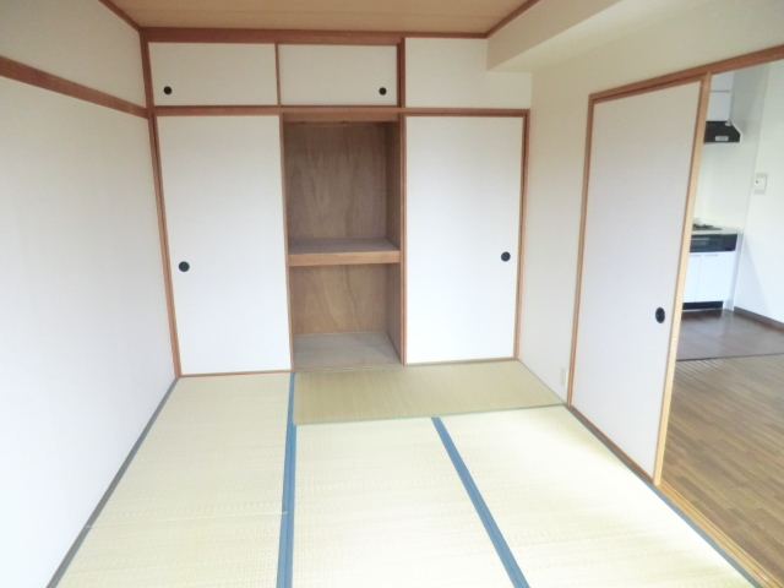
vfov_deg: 56.8
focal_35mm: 24
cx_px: 392
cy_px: 294
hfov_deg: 71.6
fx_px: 544
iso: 800
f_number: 3.2
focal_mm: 4.3
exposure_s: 1/25
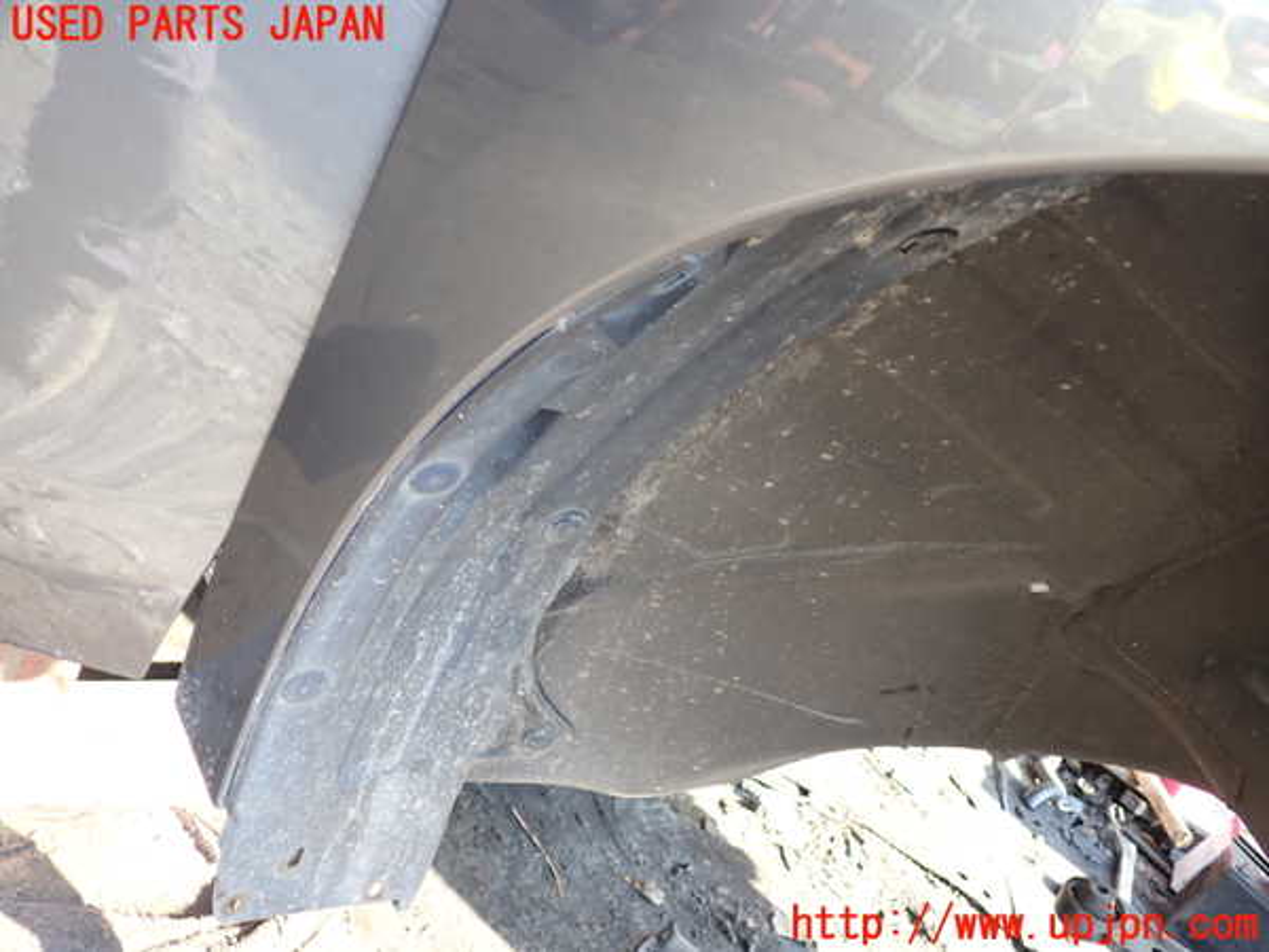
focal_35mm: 30
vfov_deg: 46.8
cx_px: 634
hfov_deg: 60.0
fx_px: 1100
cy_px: 476
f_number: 2.3
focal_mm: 5.4
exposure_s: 1/60
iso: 125
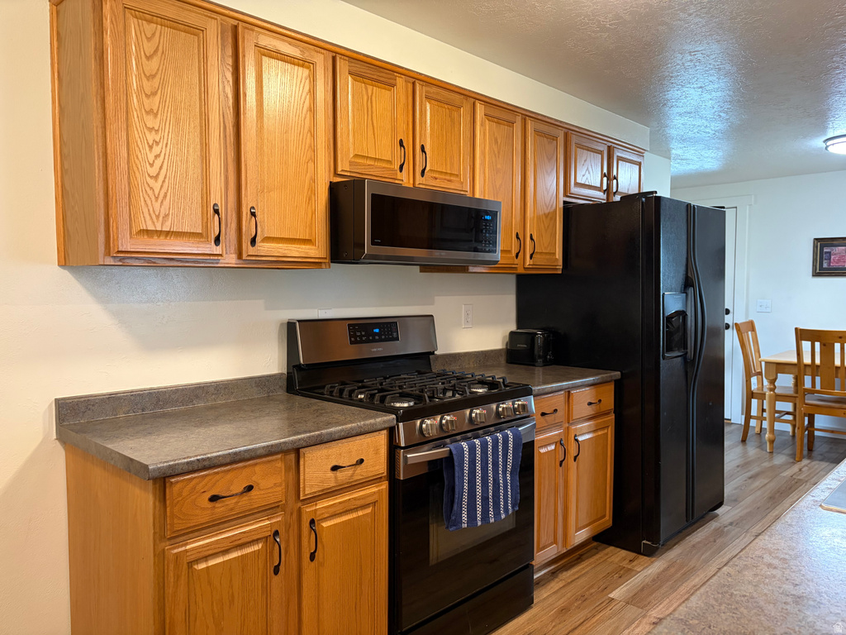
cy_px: 318
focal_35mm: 26
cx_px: 423
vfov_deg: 53.1
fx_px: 635
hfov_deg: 67.3
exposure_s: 1/60
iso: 250
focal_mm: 5.96
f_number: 1.6
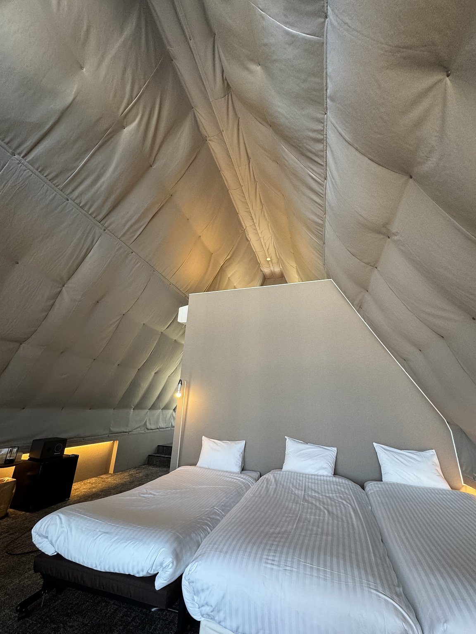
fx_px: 257
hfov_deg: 85.7
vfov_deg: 102.1
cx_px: 238
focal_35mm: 14
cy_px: 317
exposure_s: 1/100
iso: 200
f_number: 2.2
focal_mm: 2.22
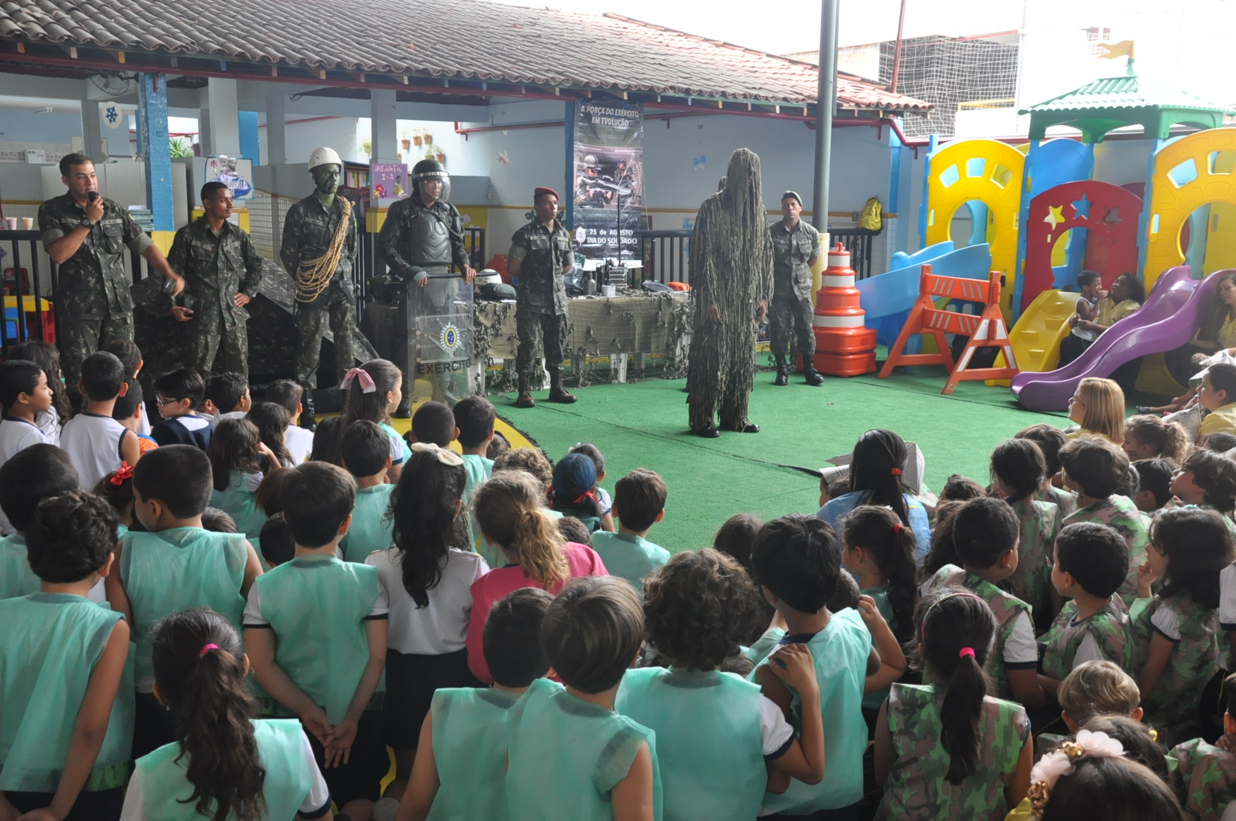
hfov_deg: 53.2
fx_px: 1234
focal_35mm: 36
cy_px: 410
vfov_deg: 36.8
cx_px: 618
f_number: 8
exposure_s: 1/60
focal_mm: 24
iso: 800
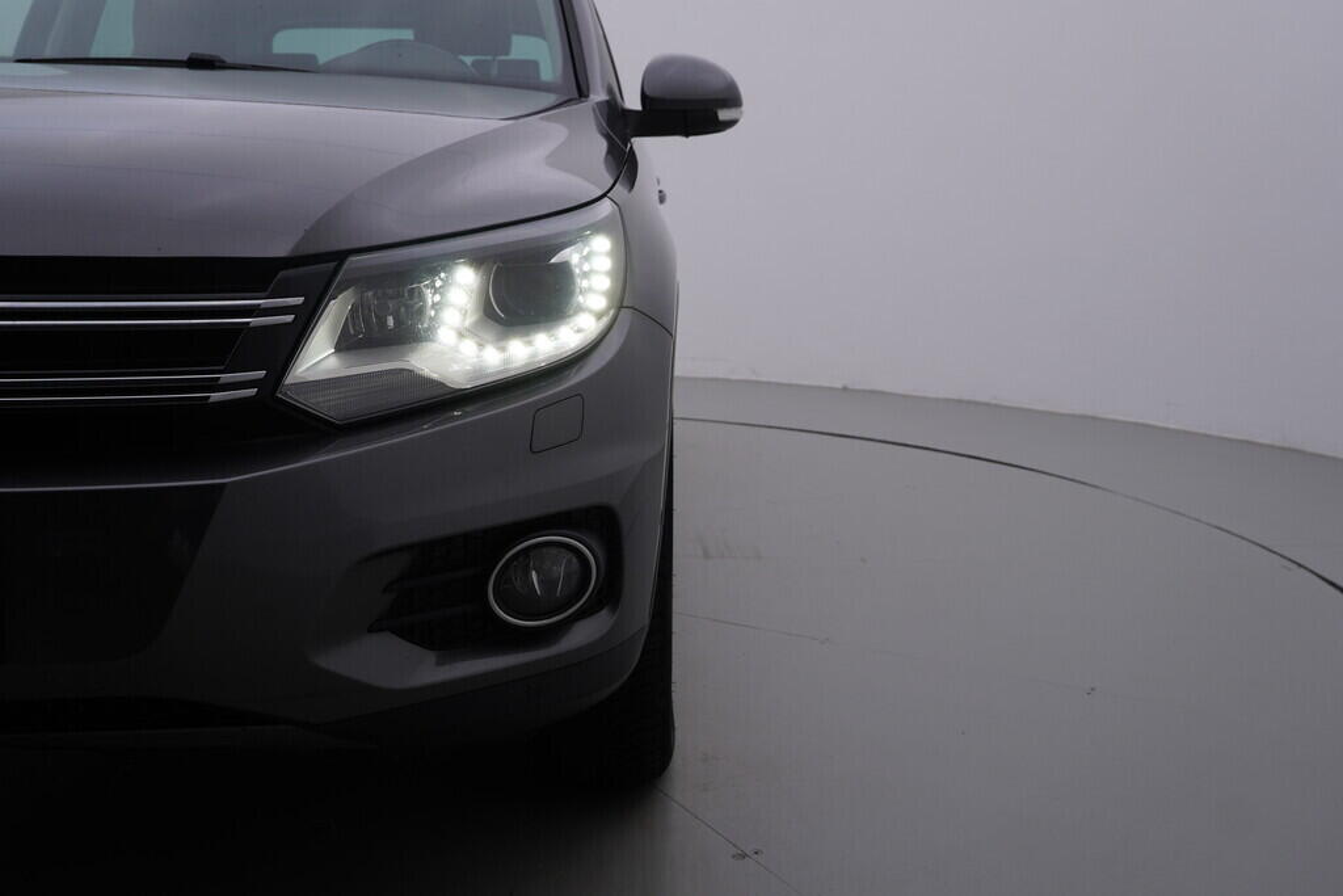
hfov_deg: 53.1
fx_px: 1343
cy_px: 448
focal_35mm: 36
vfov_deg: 36.9
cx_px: 672
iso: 125
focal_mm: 24
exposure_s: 1/125
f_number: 5
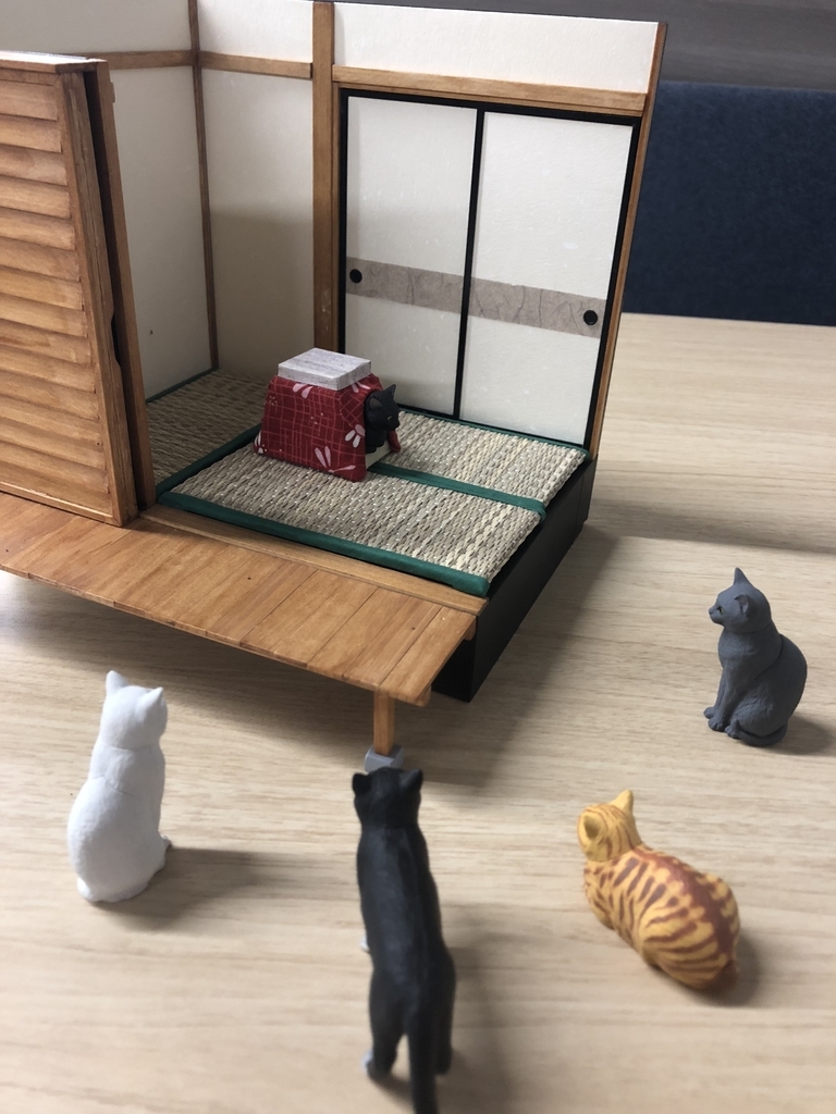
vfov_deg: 63.4
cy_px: 557
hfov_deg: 49.7
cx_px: 418
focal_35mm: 28
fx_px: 902
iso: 80
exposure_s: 1/17
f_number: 1.8
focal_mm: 3.99
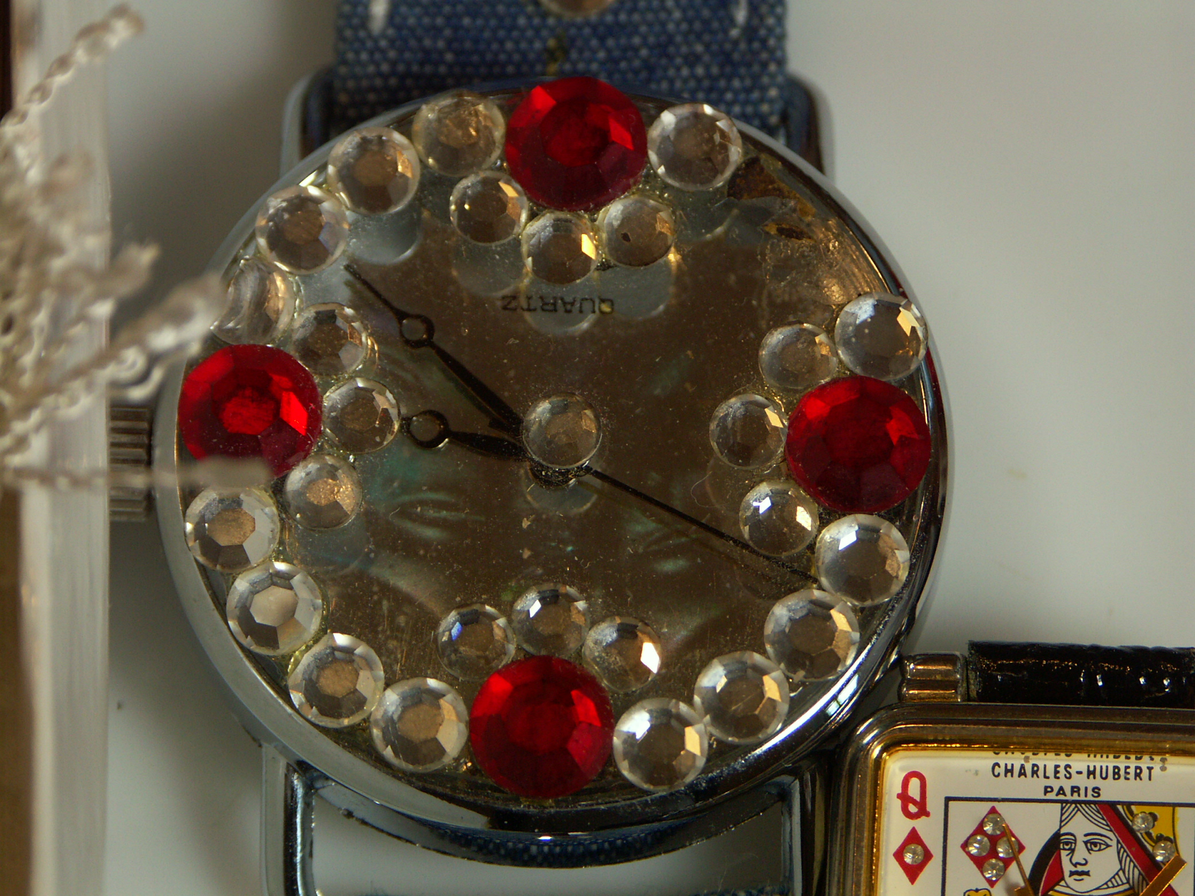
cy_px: 448
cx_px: 598
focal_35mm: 199
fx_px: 6870
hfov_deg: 9.9
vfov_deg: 7.5
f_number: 4.5
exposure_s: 1/80
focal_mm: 50.8
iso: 100
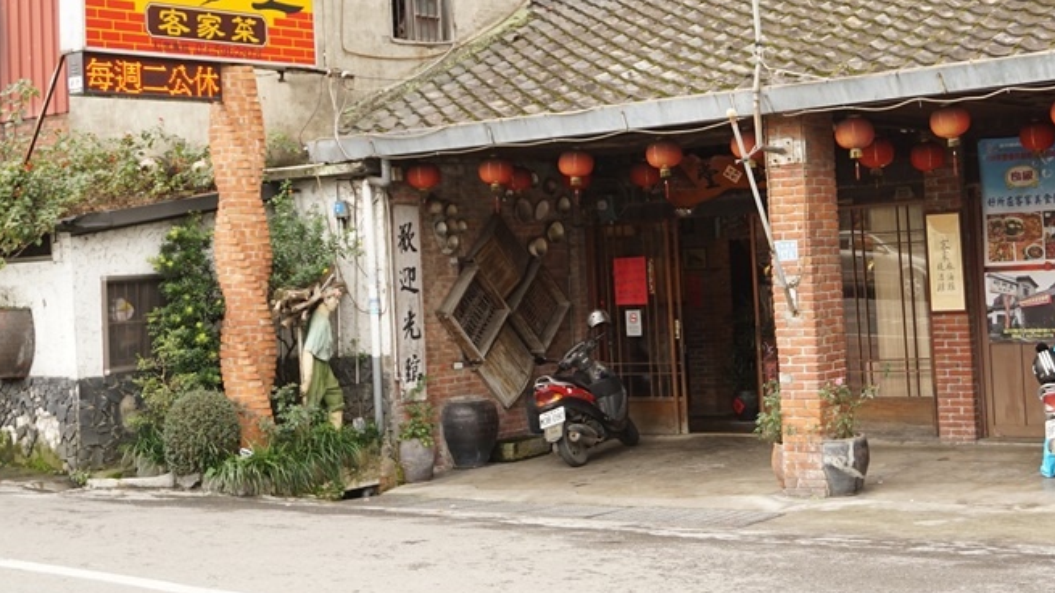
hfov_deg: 35.0
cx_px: 733
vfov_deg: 20.2
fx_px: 1650
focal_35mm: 59
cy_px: 160
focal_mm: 24
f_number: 4.5
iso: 400
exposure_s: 1/160
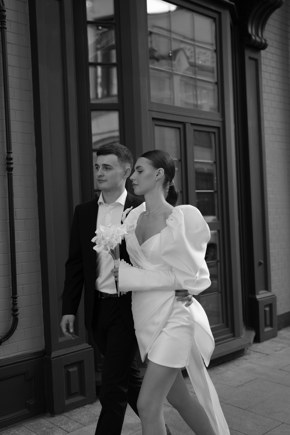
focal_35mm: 42
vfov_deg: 46.4
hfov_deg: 31.9
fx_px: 507
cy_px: 218
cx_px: 145
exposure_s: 1/1000
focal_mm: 42
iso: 200
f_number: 2.8
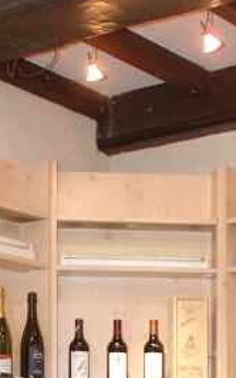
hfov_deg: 12.3
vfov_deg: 17.8
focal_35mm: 106
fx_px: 1092
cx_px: 139
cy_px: 547
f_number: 3.5
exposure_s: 1/60
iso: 400
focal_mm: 18
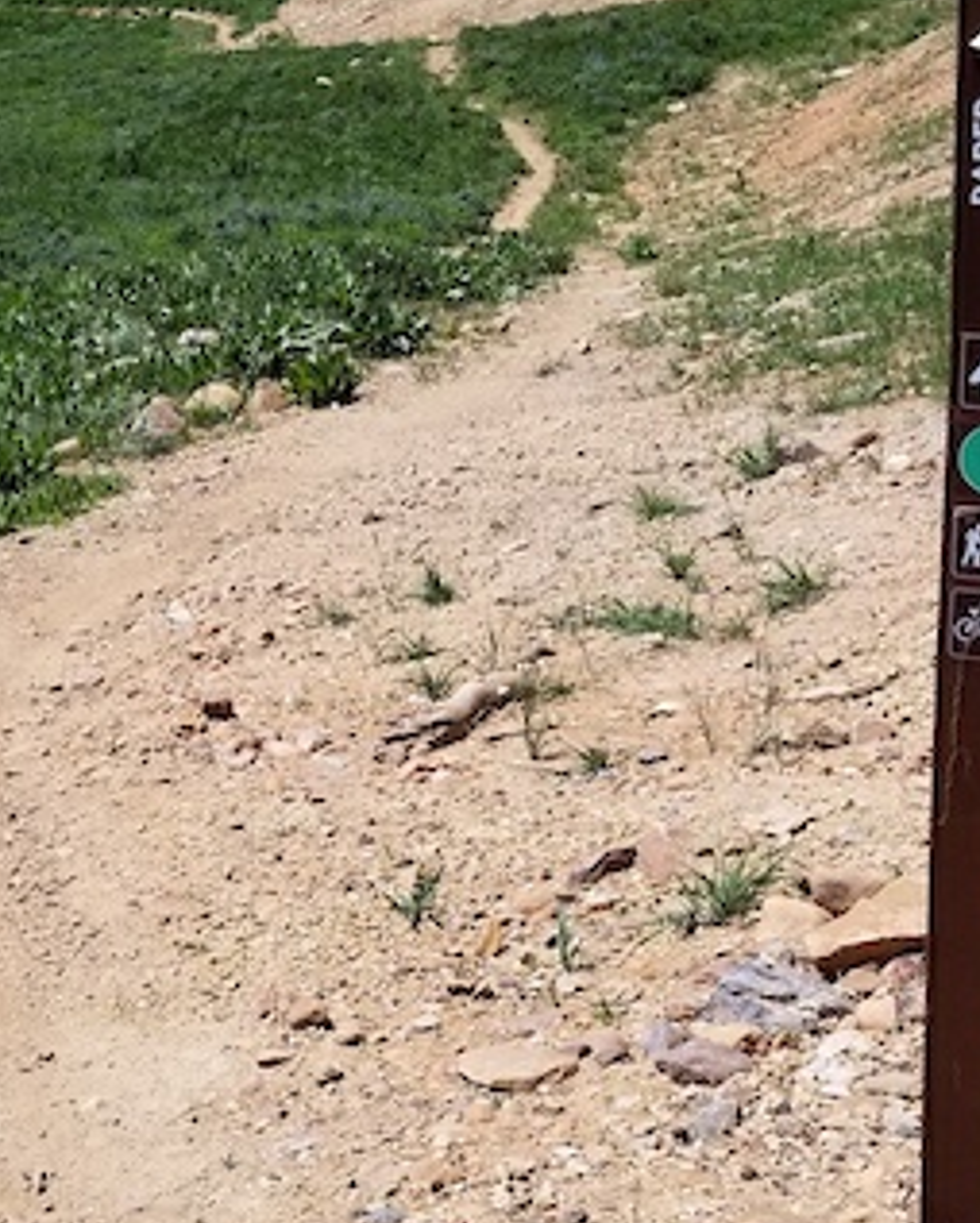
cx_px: 270
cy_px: 864
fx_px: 2318
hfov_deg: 23.7
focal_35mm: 64
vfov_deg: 29.2
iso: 50
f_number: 1.7
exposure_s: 1/3440
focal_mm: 4.25
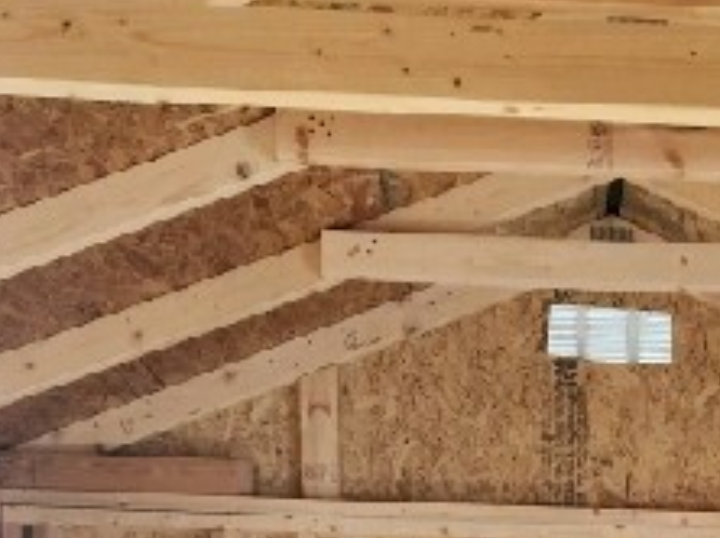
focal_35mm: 83
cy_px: 963
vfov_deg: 15.3
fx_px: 1725
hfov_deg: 23.0
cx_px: 655
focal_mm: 5.4
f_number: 1.8
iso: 125
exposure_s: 1/60.2
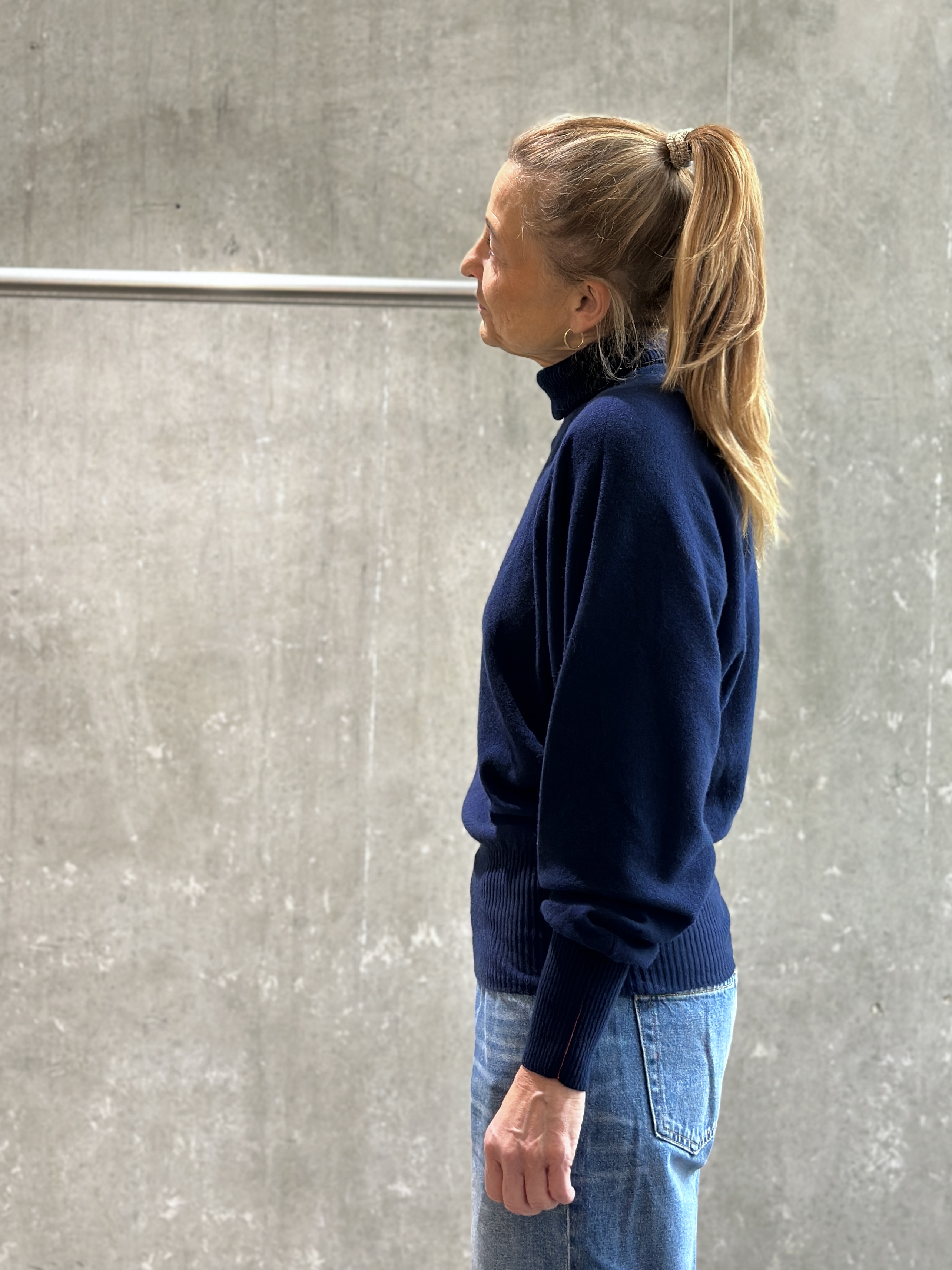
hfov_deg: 30.3
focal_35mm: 48
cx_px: 476
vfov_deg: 39.7
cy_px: 635
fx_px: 1760
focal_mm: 6.86
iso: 200
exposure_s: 1/100
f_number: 1.78
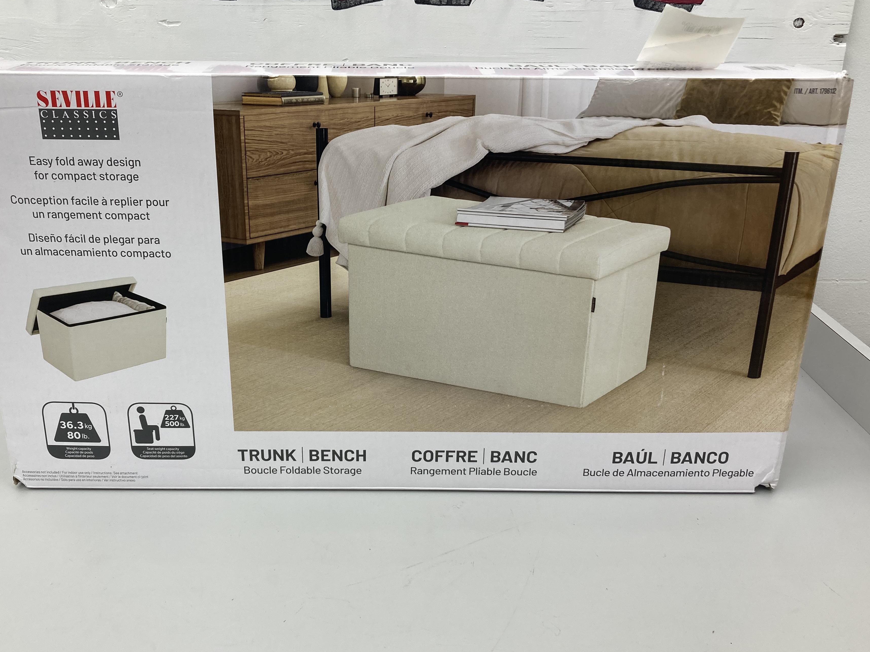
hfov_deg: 55.2
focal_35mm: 33
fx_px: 829
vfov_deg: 42.9
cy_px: 328
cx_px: 386
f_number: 1.8
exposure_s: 1/120
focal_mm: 3.99
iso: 25
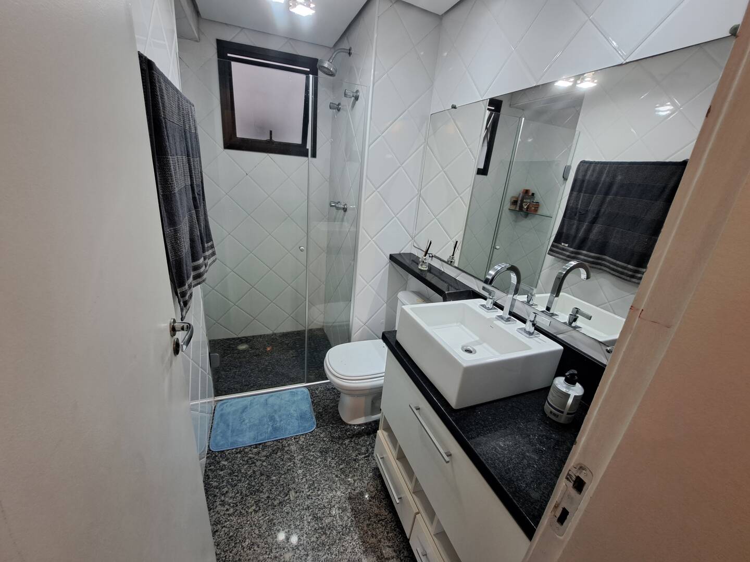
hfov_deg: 106.2
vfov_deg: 89.9
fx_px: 282
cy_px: 281
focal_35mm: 13
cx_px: 375
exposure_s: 1/40
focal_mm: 1.74
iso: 100
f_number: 2.2
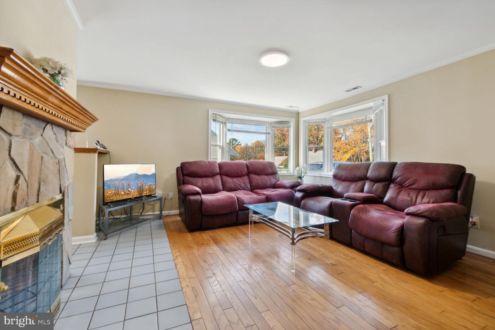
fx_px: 206
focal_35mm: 15
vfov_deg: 77.3
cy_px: 165
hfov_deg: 100.4
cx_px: 248
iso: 200
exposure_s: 1/8
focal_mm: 10
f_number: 13
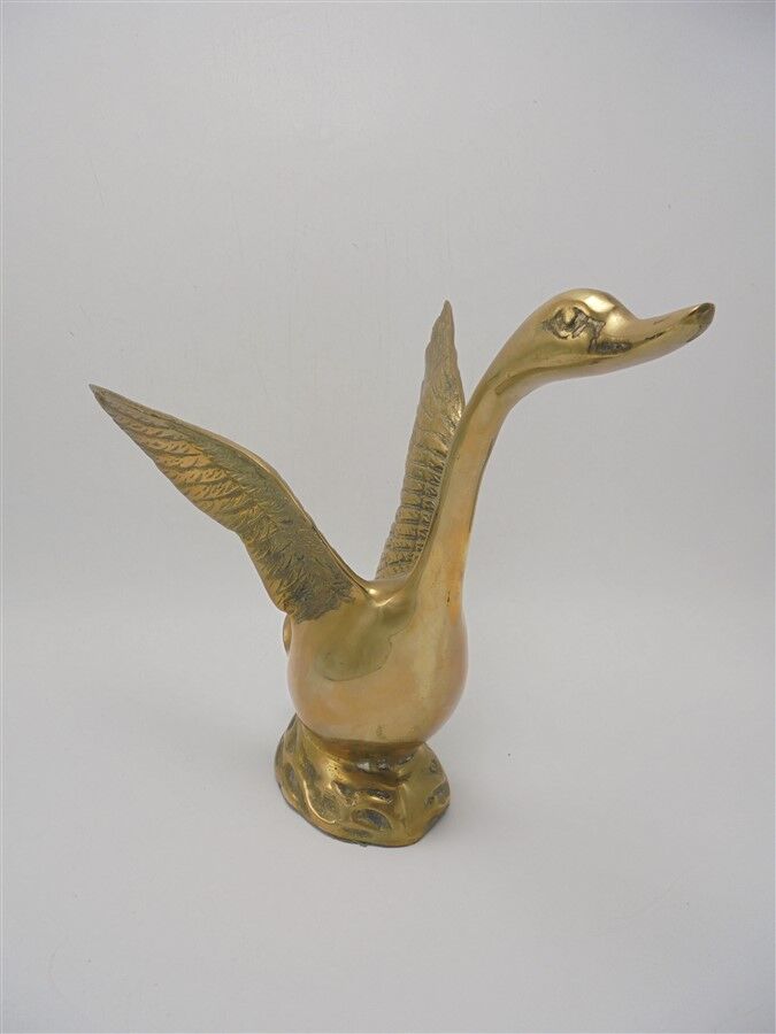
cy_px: 517
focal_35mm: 26
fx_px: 777
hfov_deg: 53.1
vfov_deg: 67.3
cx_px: 388
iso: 100
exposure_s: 1/50
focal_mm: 4.6
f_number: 3.5
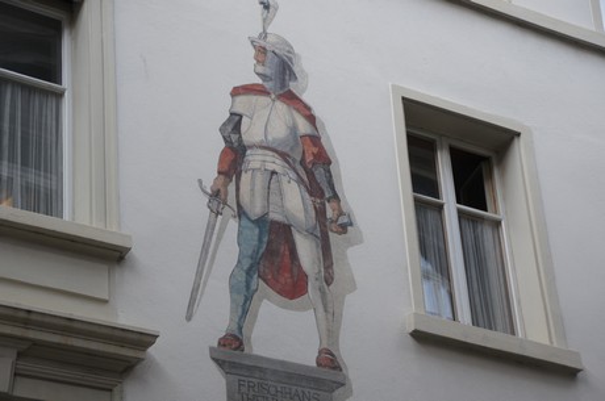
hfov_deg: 19.5
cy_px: 200
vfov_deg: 13.0
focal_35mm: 105
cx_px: 302
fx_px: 1762
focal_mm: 70
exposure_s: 1/125
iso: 320
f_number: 5
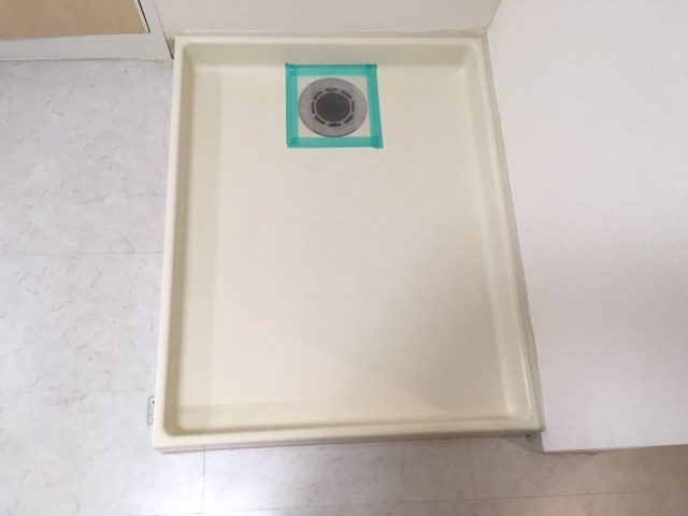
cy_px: 258
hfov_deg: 61.7
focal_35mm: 29
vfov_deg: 48.2
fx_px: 576
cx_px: 344
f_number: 2.2
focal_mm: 4.15
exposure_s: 1/33
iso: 32
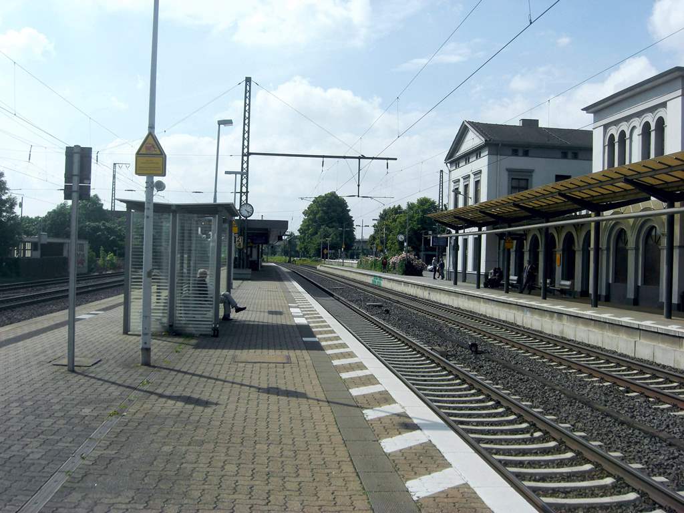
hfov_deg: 49.0
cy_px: 256
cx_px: 342
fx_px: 751
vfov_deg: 37.7
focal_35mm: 38
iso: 80
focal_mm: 7.9
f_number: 8
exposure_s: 1/320
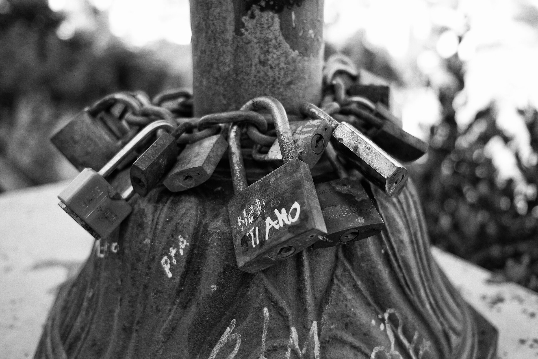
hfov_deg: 54.4
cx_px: 269
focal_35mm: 35
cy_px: 180
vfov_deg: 37.9
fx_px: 523
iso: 200
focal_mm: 23
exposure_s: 1/250
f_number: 2.8
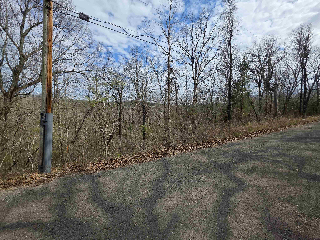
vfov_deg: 89.9
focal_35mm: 13
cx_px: 160
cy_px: 120
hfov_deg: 106.2
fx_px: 120
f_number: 1.9
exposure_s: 1/1854
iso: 40
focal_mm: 2.2
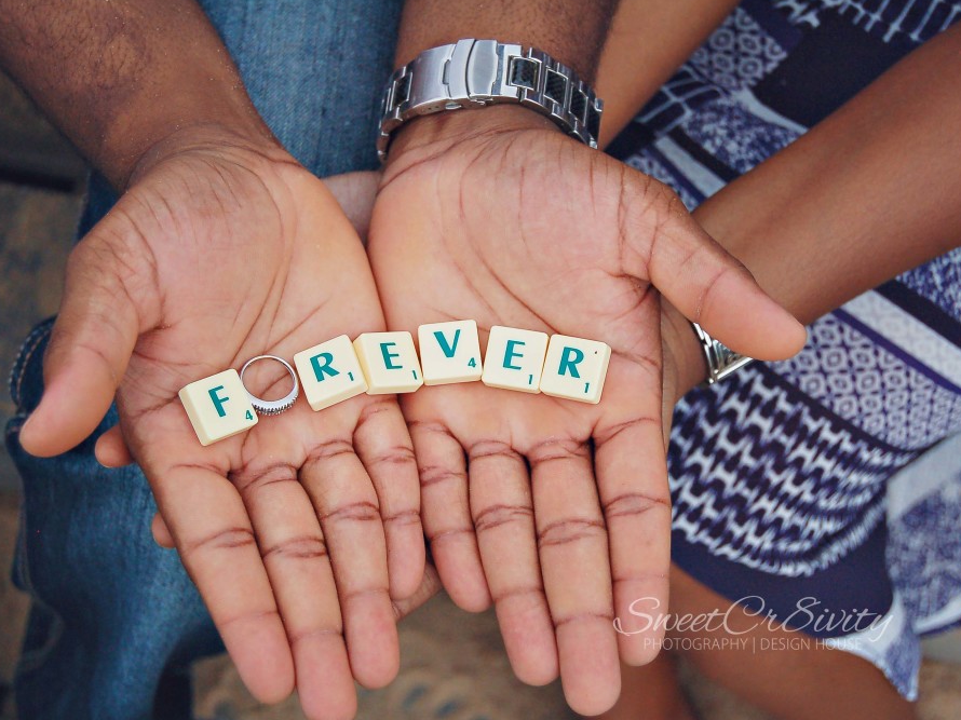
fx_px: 1749
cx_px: 423
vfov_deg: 23.3
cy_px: 362
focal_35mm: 63
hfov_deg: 30.7
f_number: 5
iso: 560
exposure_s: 1/4000
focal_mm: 38
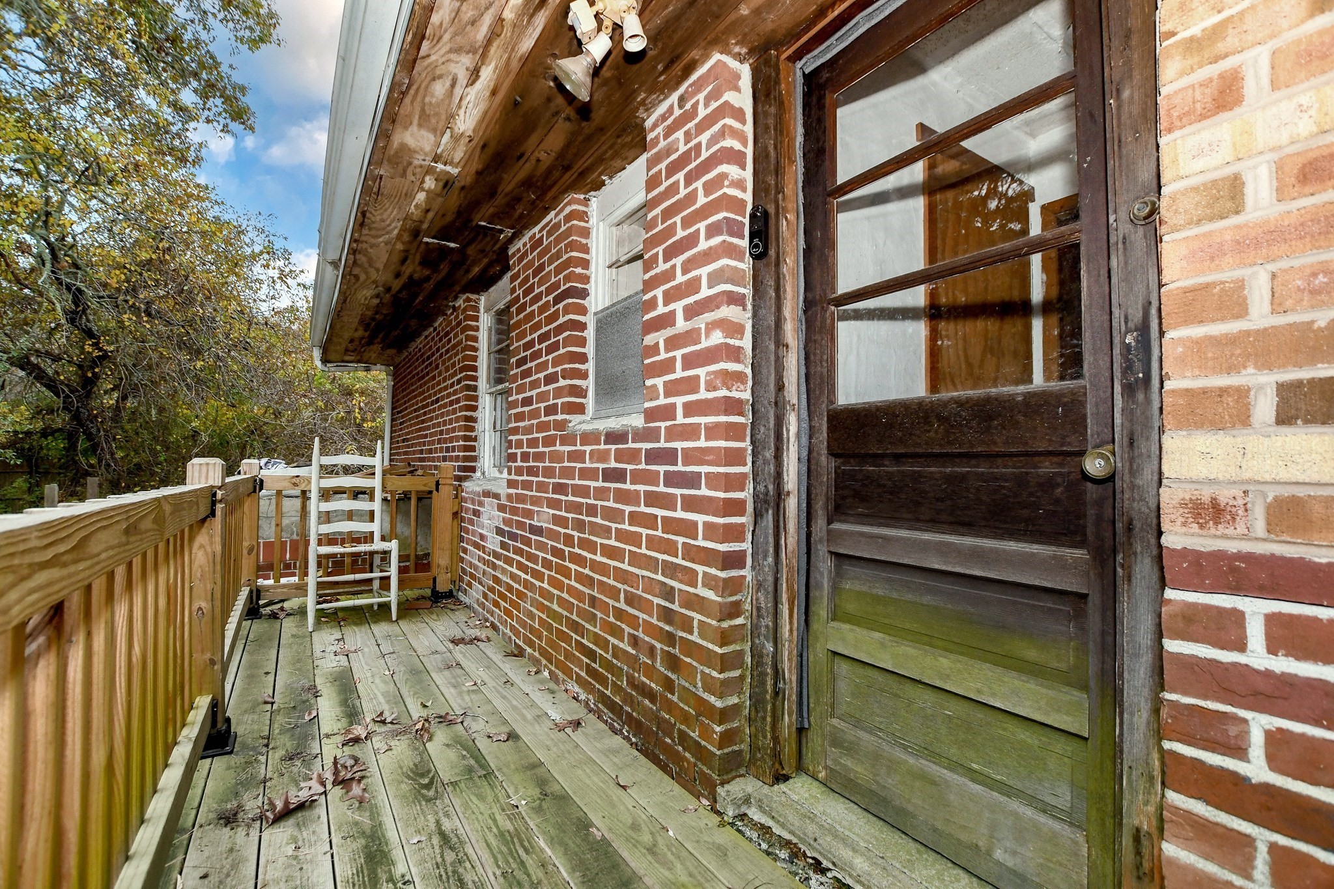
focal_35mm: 15
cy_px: 444
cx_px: 667
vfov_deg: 77.3
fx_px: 556
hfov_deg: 100.4
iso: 1000
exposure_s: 1/400
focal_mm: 10
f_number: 4.5
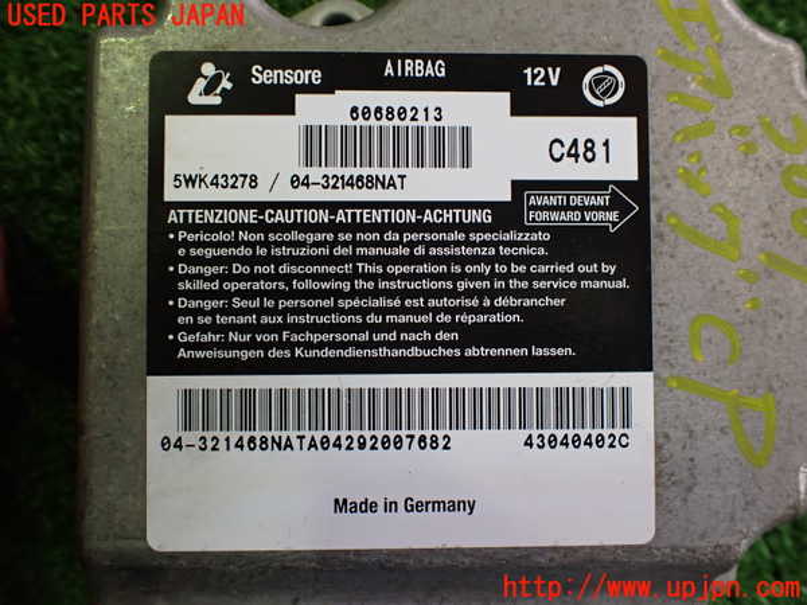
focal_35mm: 30
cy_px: 302
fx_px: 699
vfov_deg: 46.8
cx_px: 404
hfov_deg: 60.0
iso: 320
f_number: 2.3
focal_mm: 5.4
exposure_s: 1/125
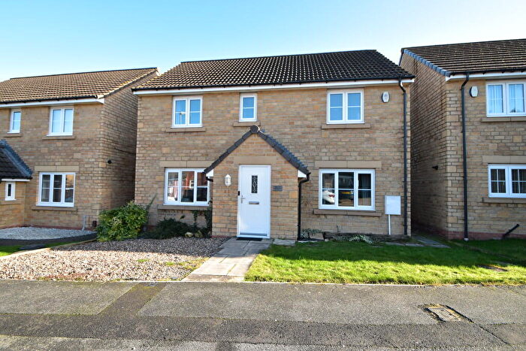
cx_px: 263
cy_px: 176
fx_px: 219
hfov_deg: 100.4
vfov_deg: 77.4
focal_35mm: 15
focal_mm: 10
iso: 400
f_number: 9
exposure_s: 1/160
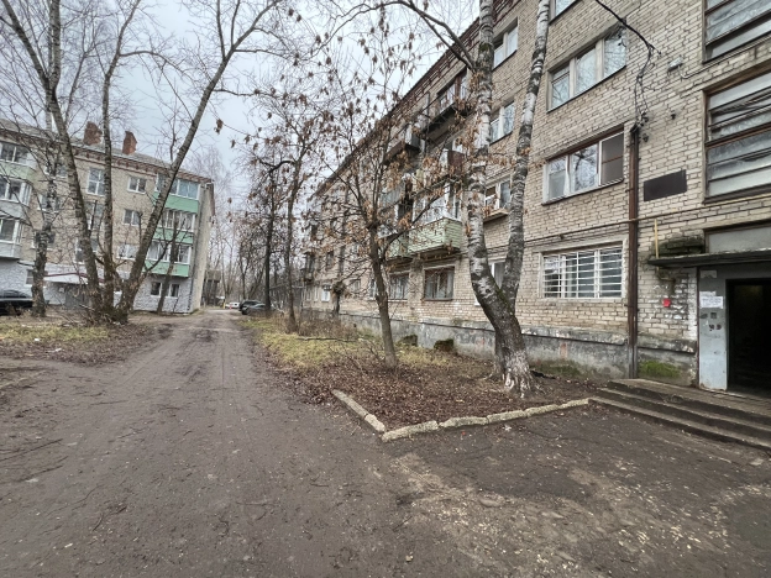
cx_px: 386
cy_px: 289
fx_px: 290
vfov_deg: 89.9
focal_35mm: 13
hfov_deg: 106.2
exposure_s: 1/99
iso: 200
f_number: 1.8
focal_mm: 1.57
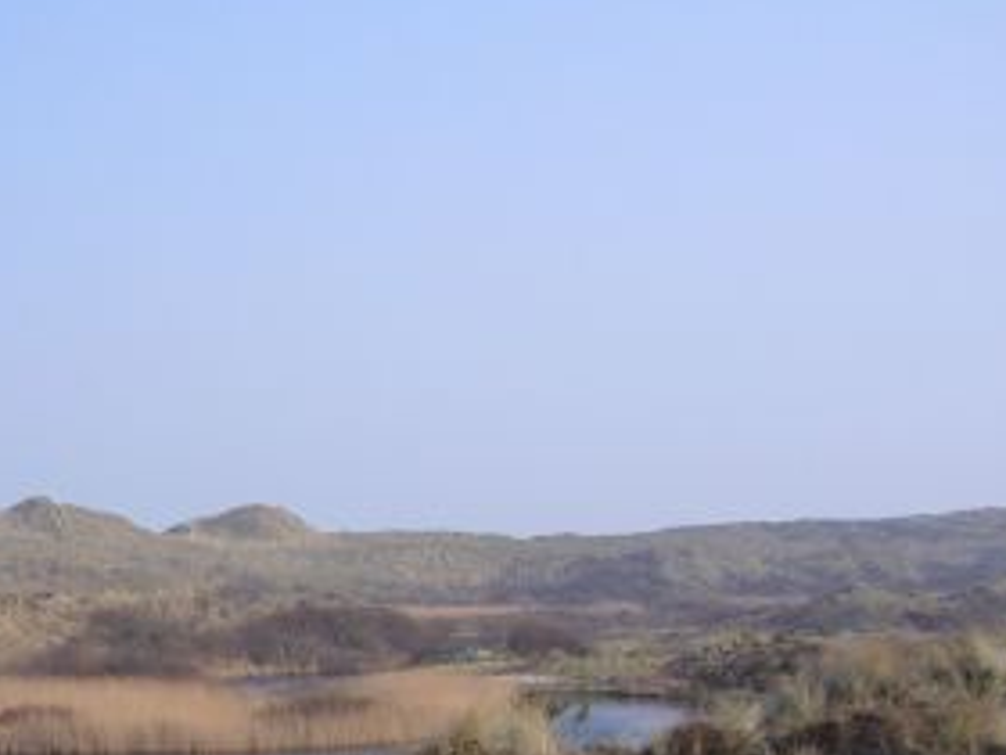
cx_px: 133
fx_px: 1860
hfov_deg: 29.2
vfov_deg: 22.4
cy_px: 676
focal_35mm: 64
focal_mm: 4.6
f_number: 5.6
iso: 80
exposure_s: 1/250
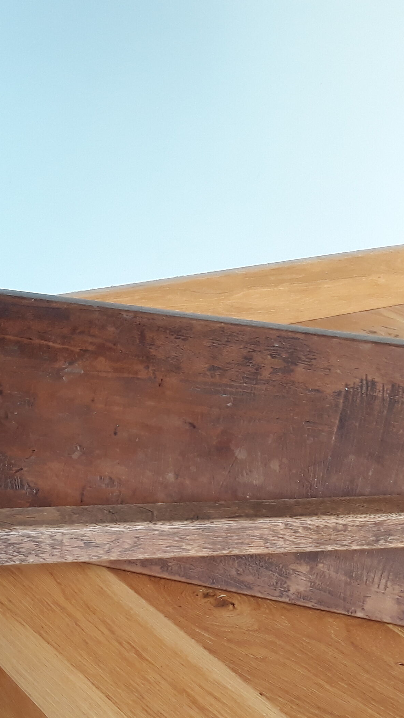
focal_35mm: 58
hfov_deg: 20.3
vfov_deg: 35.5
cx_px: 32
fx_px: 1104
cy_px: 501
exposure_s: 1/50
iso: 125
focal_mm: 3.71
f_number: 1.7
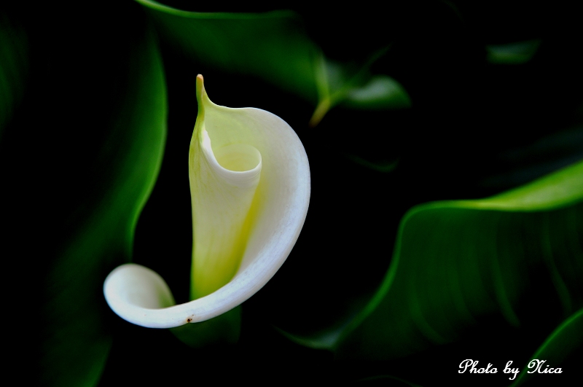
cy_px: 194
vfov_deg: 10.7
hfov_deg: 16.1
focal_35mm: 128
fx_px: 2062
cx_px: 292
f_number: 5.6
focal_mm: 85
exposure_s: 1/400
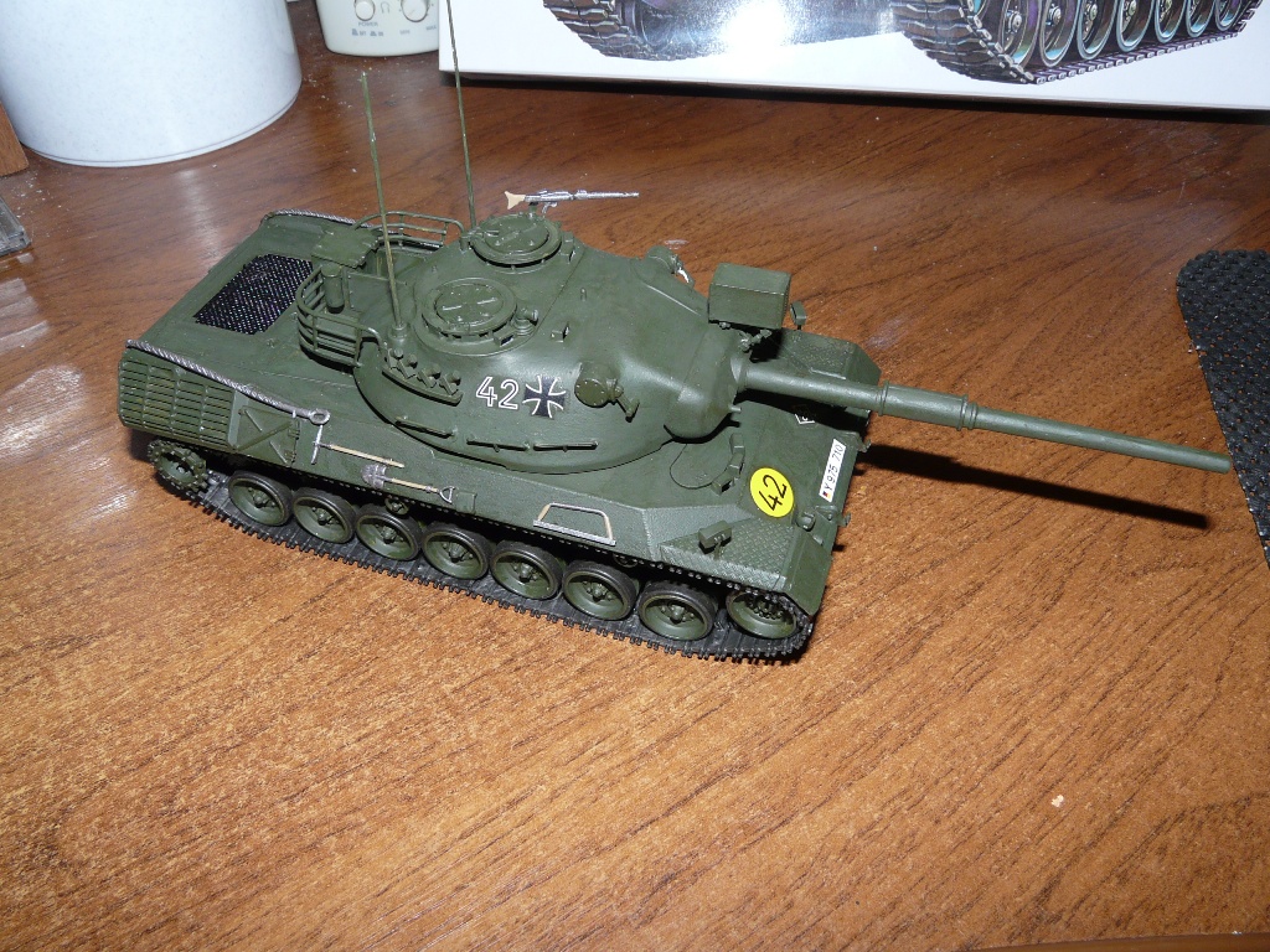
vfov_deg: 49.7
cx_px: 635
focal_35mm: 28
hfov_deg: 63.4
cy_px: 476
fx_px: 1027
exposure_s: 1/30
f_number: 4
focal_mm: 4.6
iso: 100
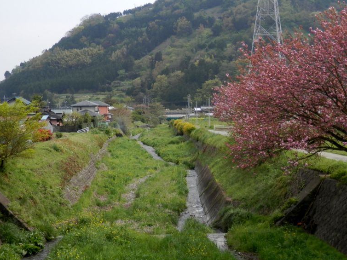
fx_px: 521
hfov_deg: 36.8
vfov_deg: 28.0
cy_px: 131
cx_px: 165
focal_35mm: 52
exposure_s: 1/320
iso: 80
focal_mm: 8.9
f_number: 4
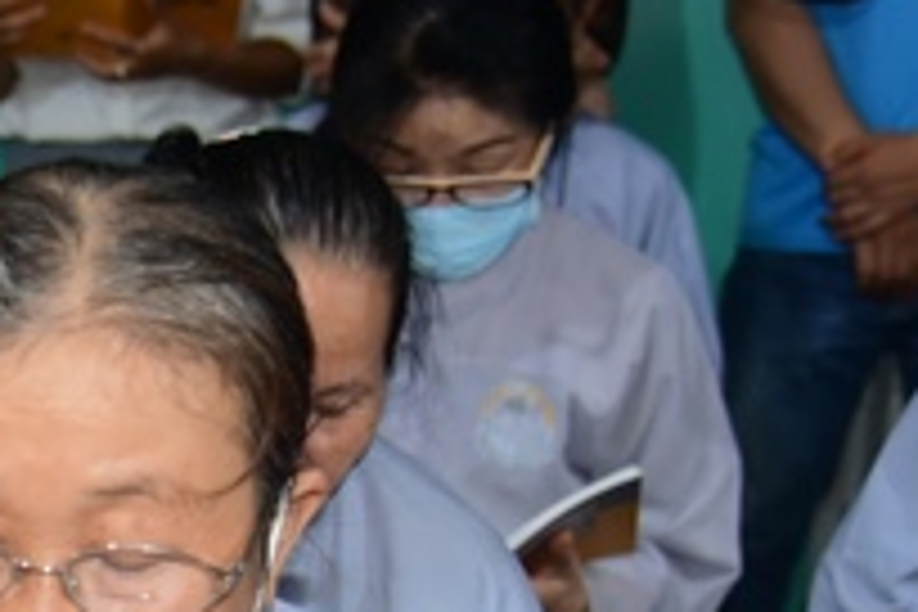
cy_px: 716
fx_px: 3085
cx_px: -477
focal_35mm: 121
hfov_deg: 15.5
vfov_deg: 11.1
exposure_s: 1/30
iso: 1000
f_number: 4
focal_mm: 38
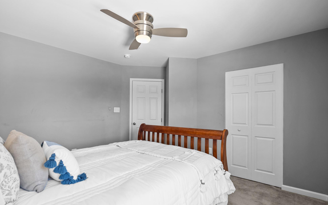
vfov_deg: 67.8
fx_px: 152
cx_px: 169
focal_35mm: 17
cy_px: 113
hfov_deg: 94.3
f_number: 4
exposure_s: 1/25
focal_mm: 16
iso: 800
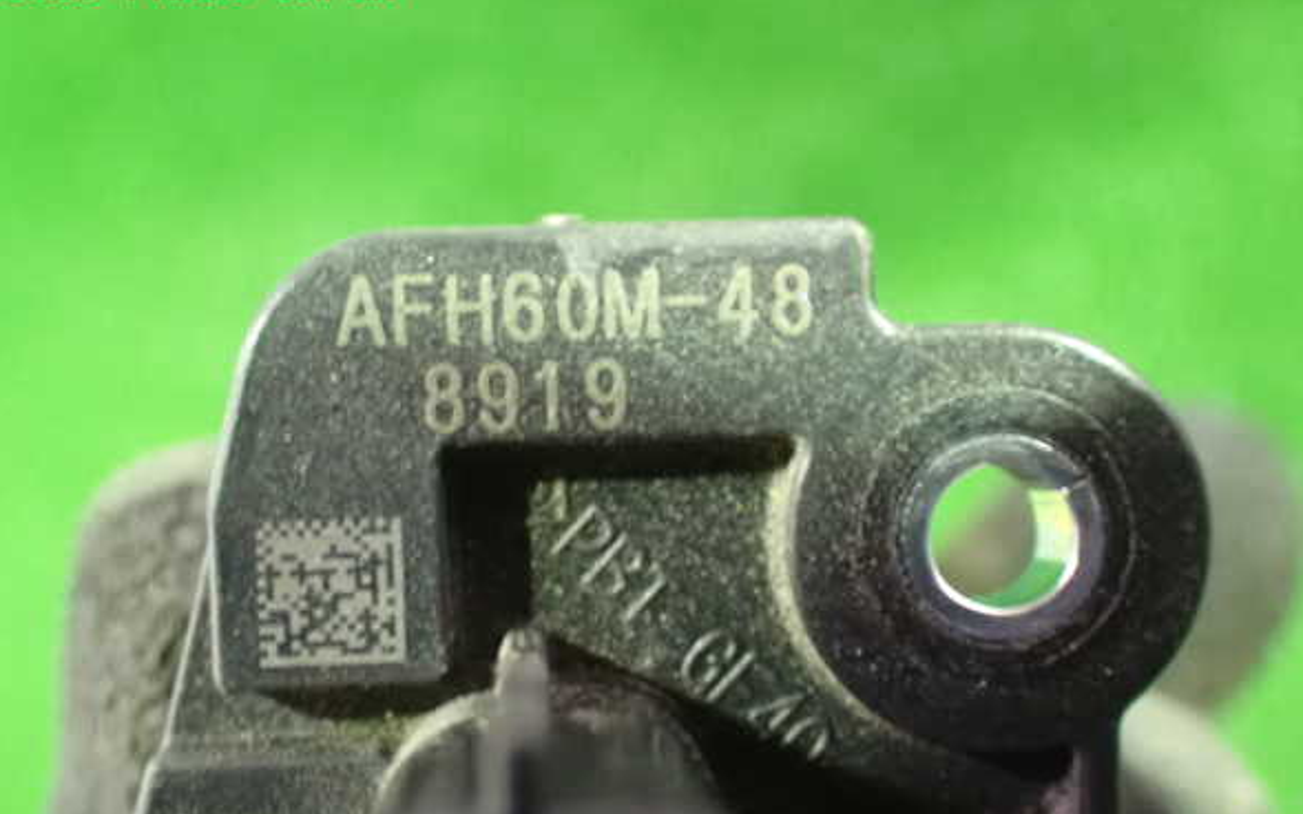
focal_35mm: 54
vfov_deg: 24.0
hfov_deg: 37.5
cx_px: 657
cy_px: 453
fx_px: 1917
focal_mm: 9.01
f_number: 3.2
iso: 1600
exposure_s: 1/8
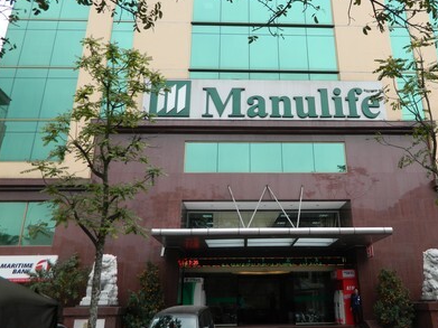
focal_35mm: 32
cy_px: 140
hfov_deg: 56.5
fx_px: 405
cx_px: 259
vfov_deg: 44.0
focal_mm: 4.5
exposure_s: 1/400
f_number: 3.1
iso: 80
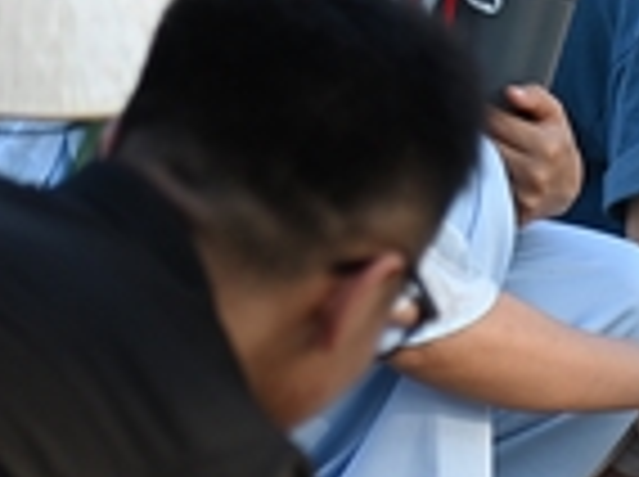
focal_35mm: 463
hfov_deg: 4.3
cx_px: 837
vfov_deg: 3.2
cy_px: 32
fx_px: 8532
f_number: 4
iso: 400
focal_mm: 105
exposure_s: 1/640
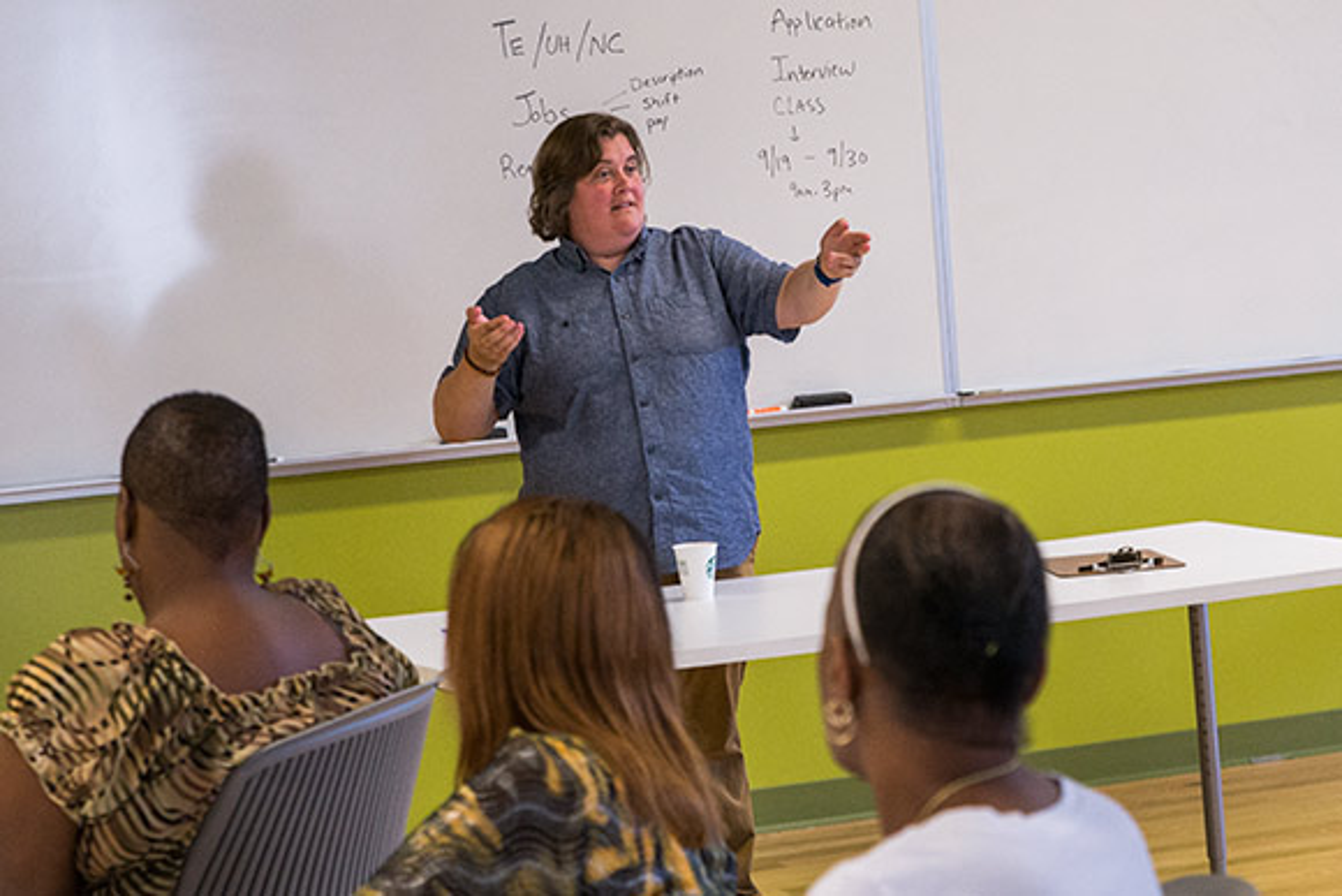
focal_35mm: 70
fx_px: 2610
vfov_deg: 19.5
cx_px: 671
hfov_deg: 28.8
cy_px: 448
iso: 800
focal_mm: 70
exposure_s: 1/250
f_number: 5.6
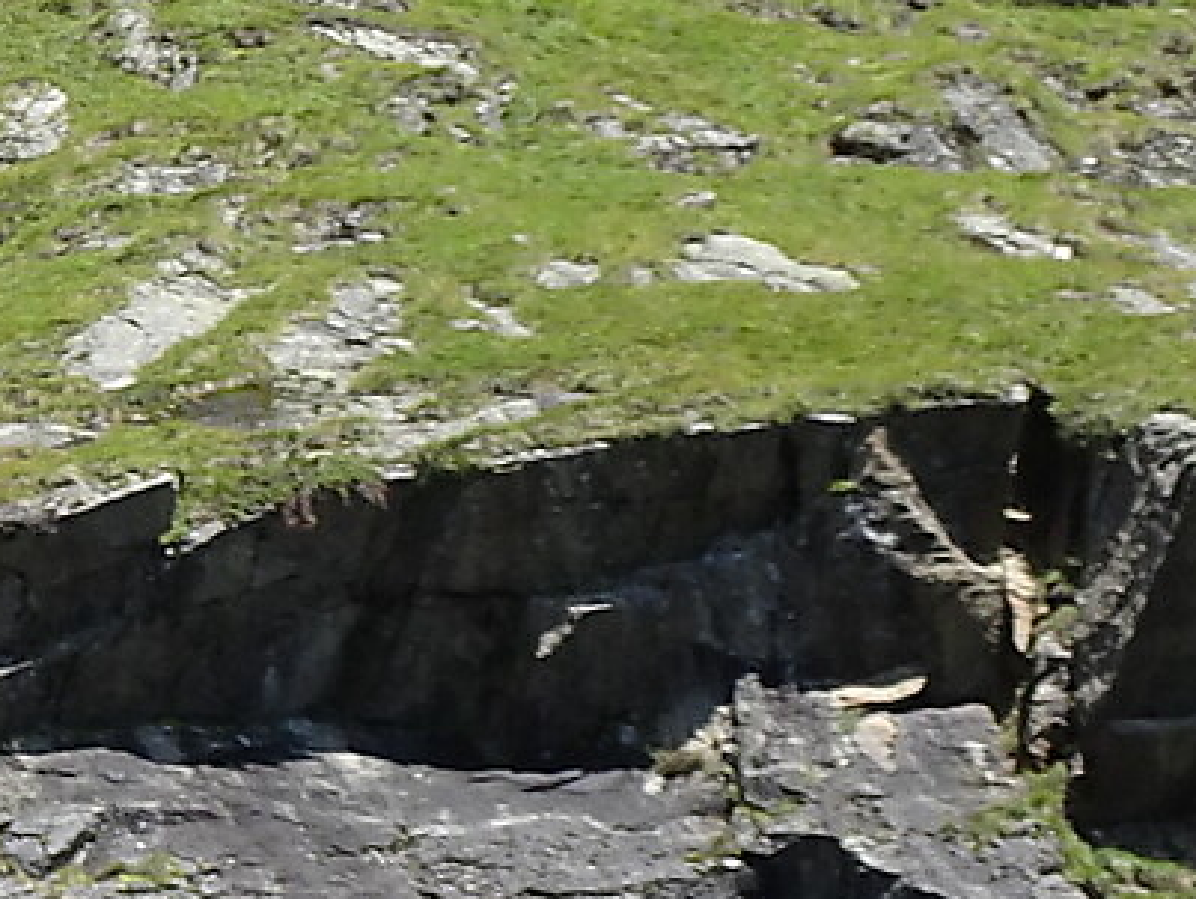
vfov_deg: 7.7
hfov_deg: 9.5
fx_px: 6603
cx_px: -1401
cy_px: -321
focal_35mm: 191
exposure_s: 1/320
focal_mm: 6.8
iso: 80
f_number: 4
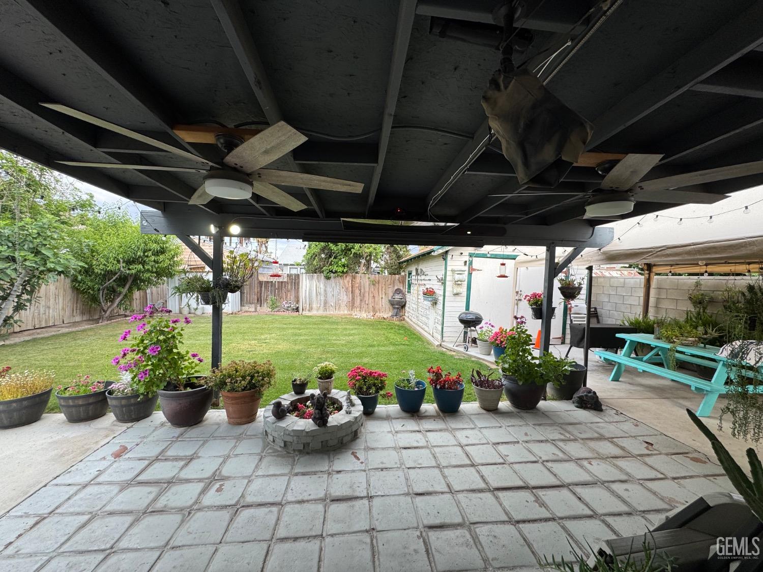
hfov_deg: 102.1
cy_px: 286
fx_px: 309
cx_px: 382
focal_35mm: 14
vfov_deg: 85.7
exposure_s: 1/115
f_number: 2.2
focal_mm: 2.22
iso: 40
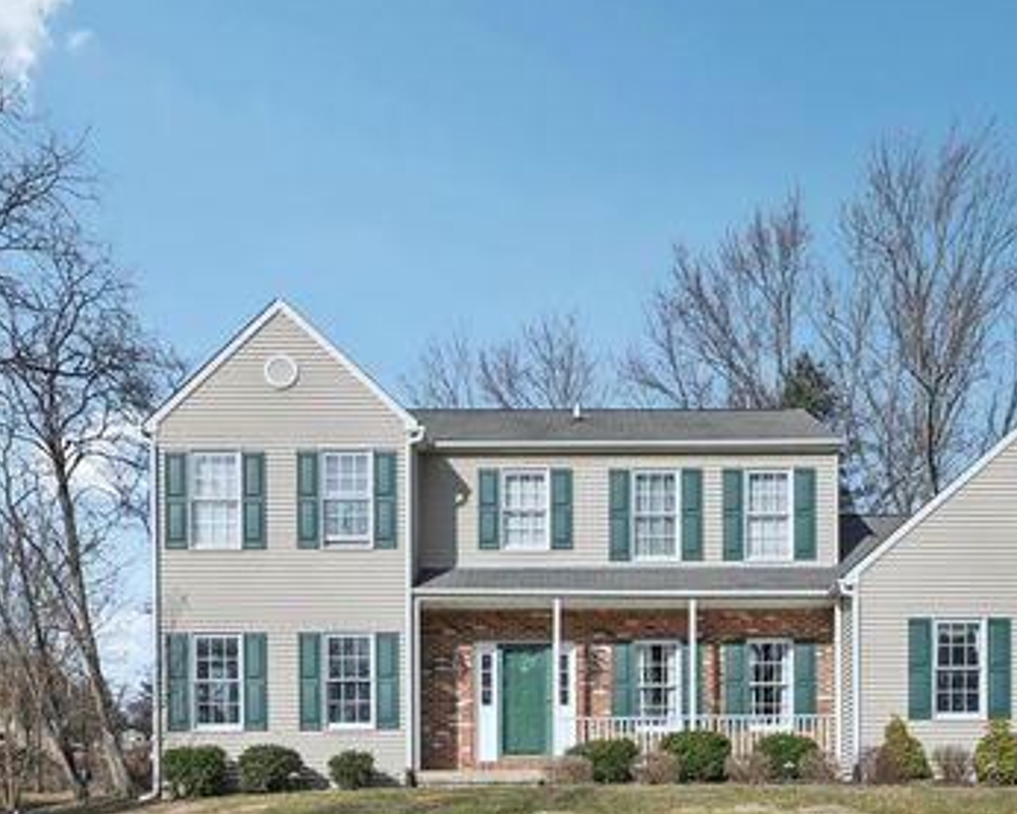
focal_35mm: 38
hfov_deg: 47.2
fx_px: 1144
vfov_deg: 39.2
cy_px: 428
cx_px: 670
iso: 800
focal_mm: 28
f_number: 8
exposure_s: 1/6400
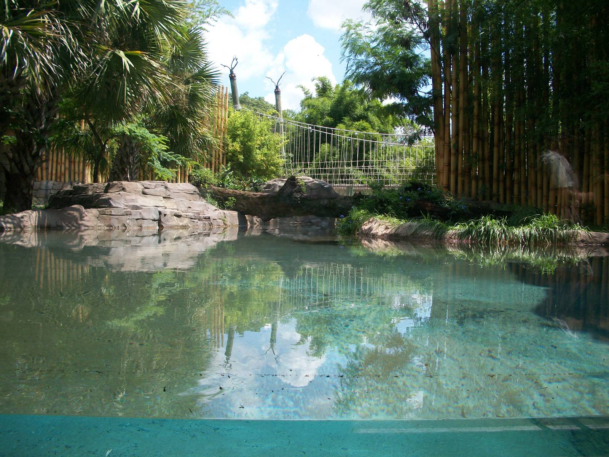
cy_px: 228
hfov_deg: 52.6
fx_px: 616
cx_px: 304
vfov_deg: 40.7
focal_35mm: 35
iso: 80
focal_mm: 6.3
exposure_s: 1/500
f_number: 3.1
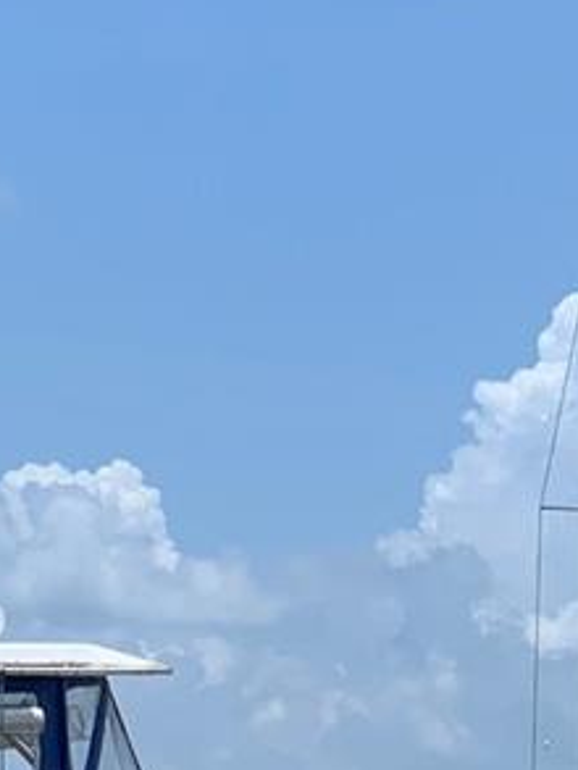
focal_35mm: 213
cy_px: 1185
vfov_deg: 9.0
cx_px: -189
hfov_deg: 6.9
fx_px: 4739
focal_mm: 6
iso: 16
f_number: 2.4
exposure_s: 1/1370
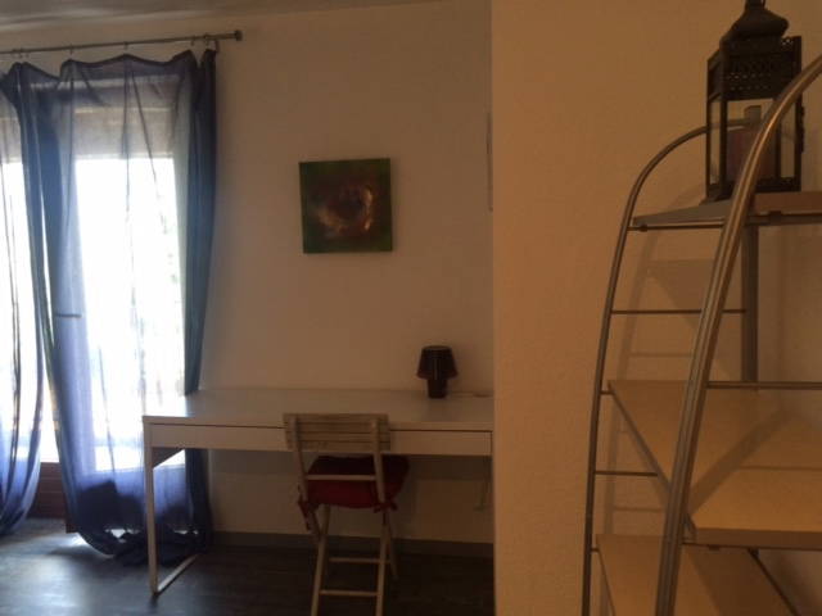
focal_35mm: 29
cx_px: 411
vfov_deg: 48.2
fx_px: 689
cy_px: 308
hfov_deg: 61.7
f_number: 2.2
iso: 125
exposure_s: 1/33
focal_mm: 4.15
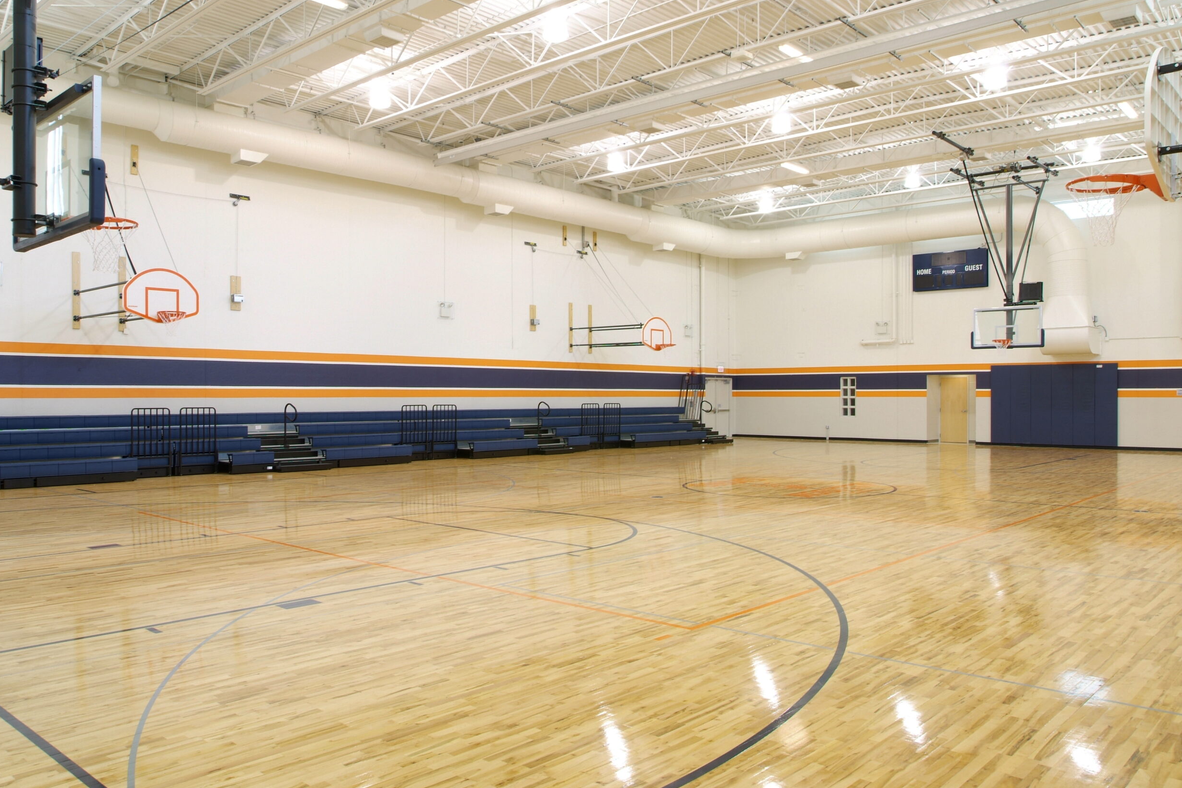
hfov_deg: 67.4
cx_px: 587
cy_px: 393
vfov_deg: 47.9
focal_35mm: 27
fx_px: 886
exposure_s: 1
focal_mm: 17
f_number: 11
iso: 100
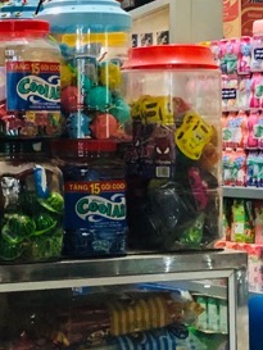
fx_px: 1063
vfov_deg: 18.5
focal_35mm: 105
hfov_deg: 13.4
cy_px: 64
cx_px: -113
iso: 100
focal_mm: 3.99
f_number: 1.8
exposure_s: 1/17
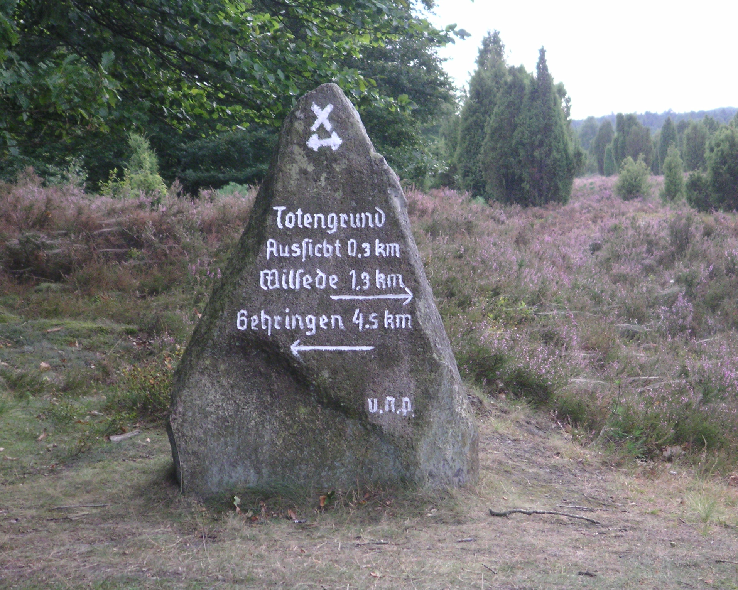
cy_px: 295
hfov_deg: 16.6
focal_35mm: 116
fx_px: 2533
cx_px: 388
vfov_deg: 13.3
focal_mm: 17.1
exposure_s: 1/111
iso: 160
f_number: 3.6
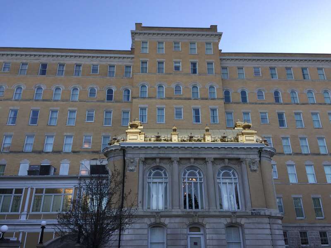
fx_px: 277
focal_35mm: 29
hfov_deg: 61.7
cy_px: 124
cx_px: 166
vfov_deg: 48.2
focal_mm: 4.15
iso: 32
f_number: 2.2
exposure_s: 1/295
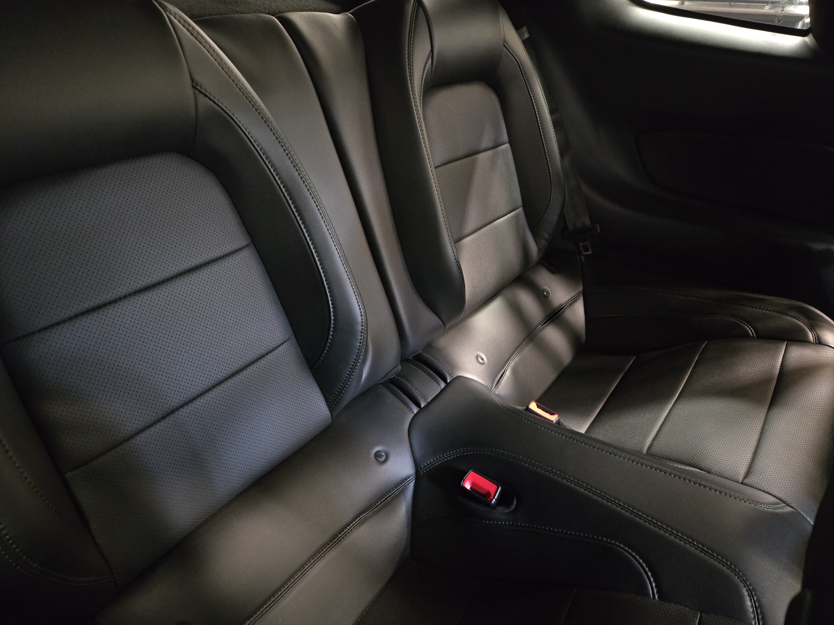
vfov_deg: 58.9
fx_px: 554
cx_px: 417
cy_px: 312
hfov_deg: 73.9
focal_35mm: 23
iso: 2500
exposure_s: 1/15
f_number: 1.8
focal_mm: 5.4
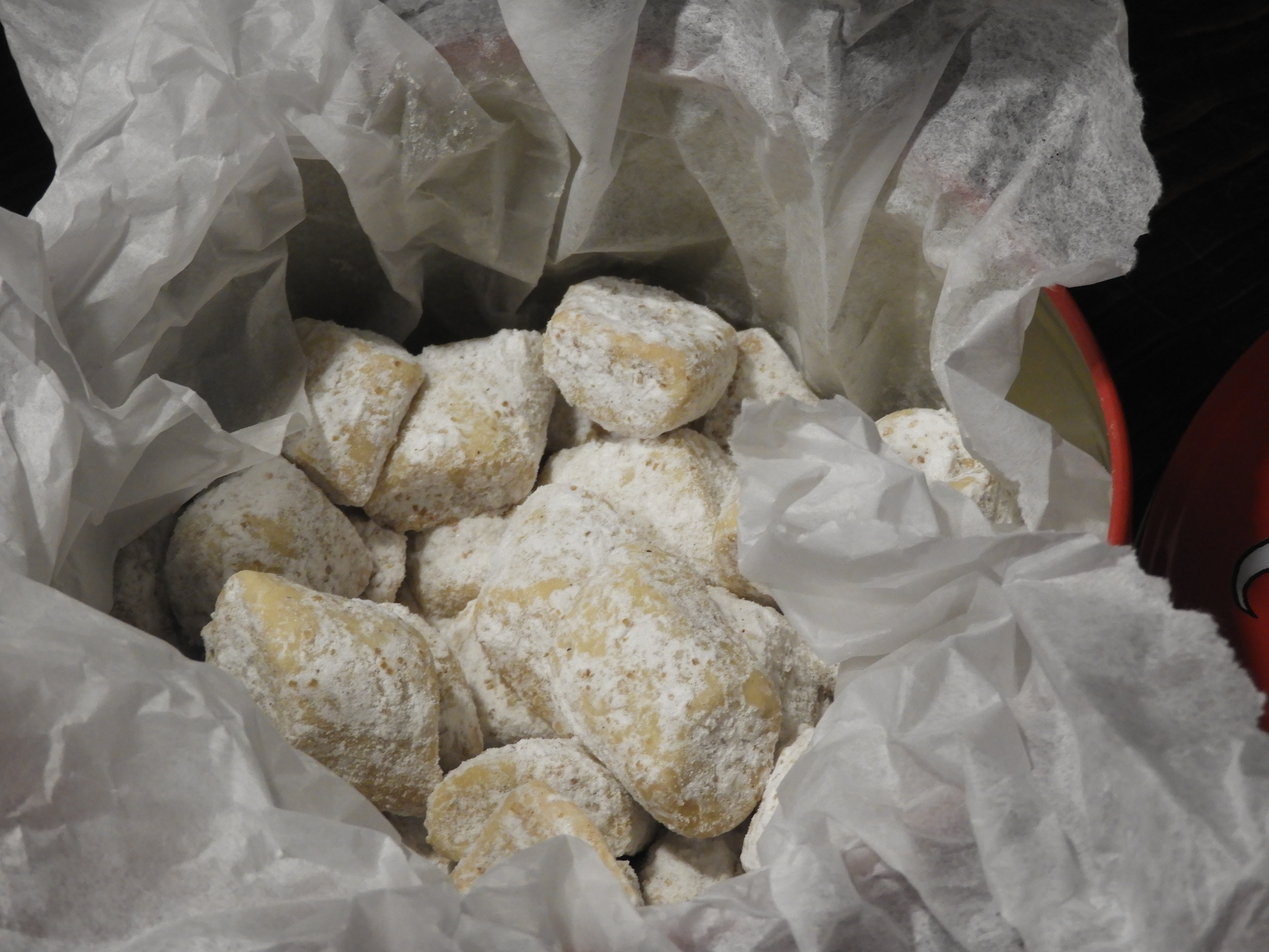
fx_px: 4216
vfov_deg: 12.9
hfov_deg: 17.1
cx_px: 634
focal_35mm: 115
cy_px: 476
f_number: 5
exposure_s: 1/25
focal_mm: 20.6
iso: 400
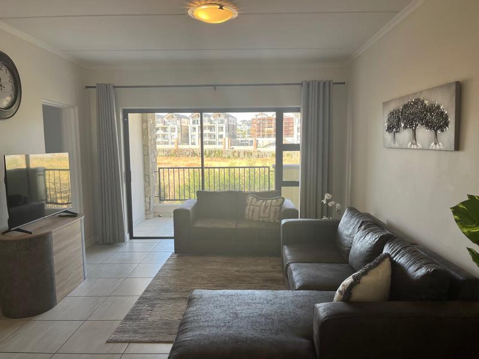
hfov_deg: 67.3
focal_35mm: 26
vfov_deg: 53.1
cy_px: 180
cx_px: 240
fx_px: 360
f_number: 1.6
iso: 64
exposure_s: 1/164
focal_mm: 5.1
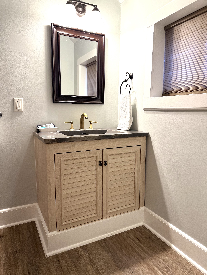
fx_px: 191
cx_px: 104
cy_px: 138
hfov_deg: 56.8
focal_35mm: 24
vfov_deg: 71.6
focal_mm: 6.76
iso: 200
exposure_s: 1/76
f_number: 1.78
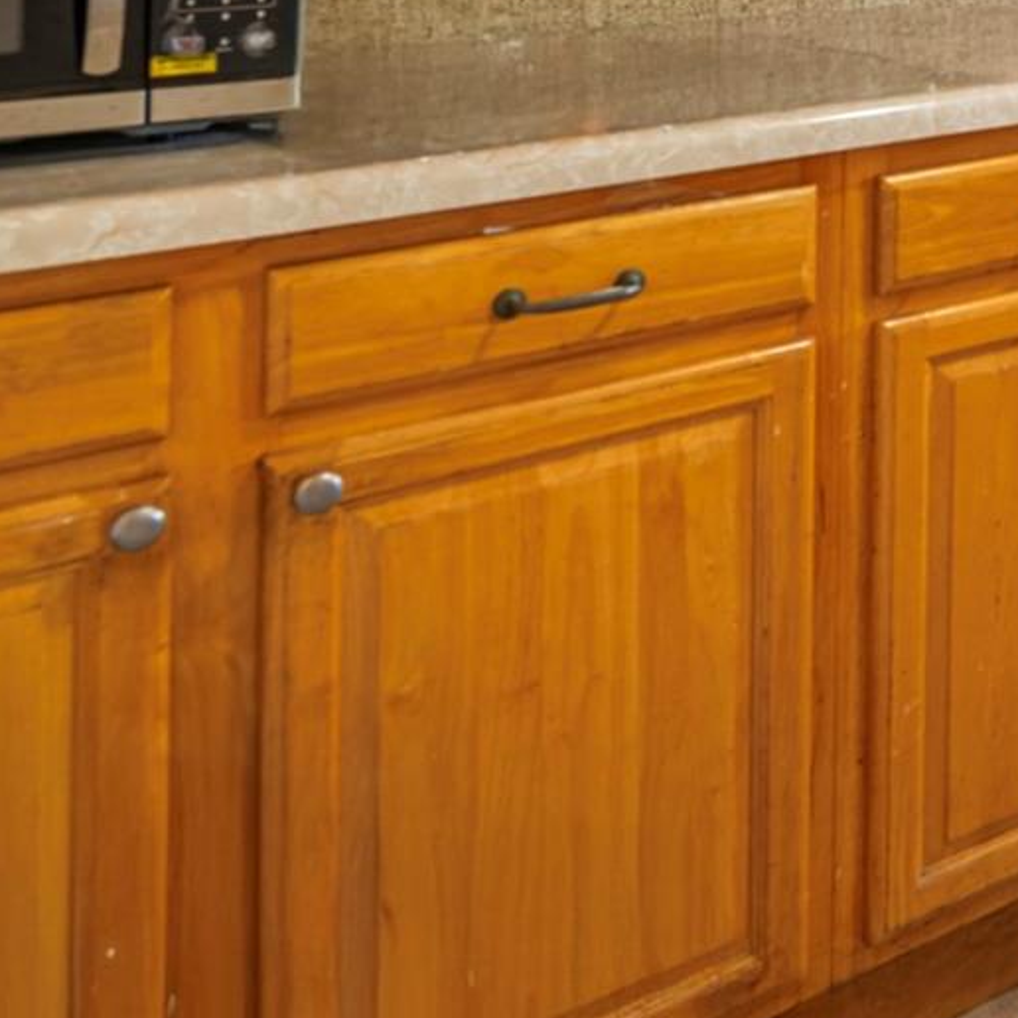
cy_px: -223
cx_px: 1667
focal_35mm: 54
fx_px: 1797
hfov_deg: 23.0
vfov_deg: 27.6
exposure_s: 1/4
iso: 200
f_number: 10
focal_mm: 16
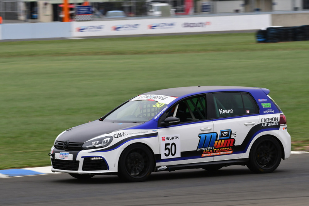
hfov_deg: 6.5
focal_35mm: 315
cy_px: 103
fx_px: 2705
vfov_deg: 4.4
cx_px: 154
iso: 320
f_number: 10
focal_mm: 210
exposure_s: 1/320
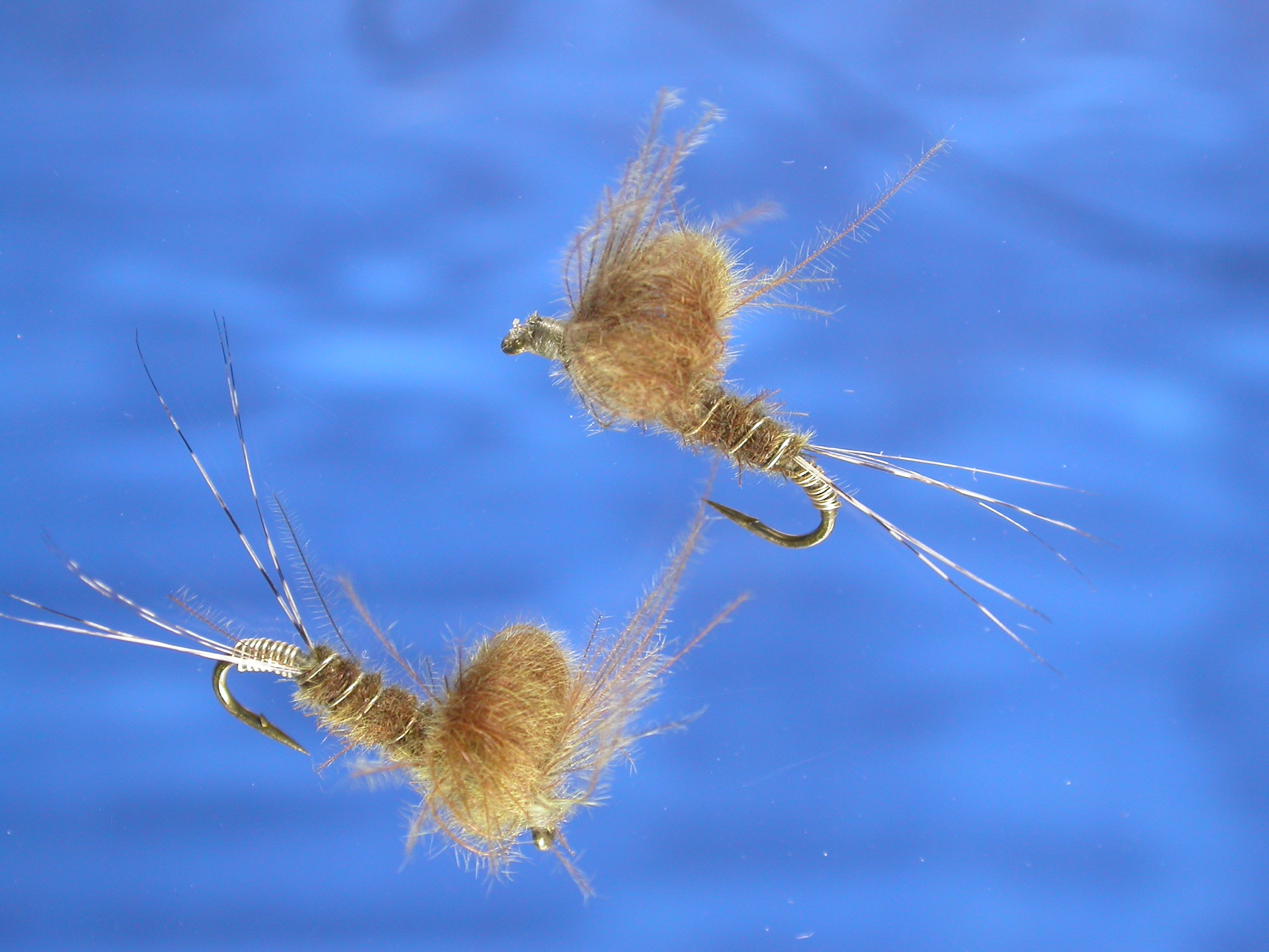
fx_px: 4252
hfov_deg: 17.0
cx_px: 634
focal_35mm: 116
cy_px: 476
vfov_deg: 12.8
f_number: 6.1
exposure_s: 1/44.2
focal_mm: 24
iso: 100
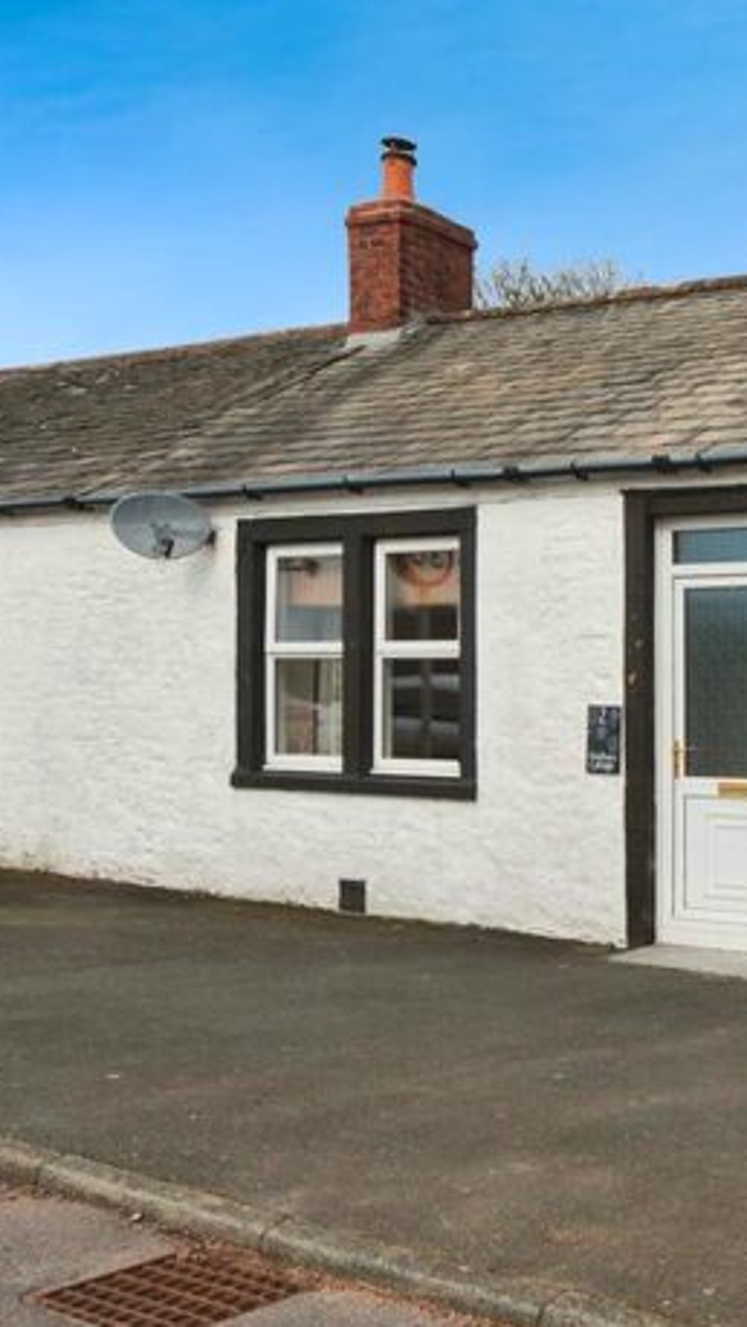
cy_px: 668
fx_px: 1435
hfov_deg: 25.7
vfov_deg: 49.6
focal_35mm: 41
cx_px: 924
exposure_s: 1/800
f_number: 7.1
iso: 200
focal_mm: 17
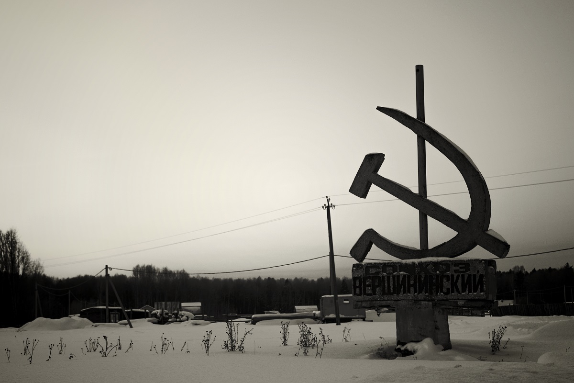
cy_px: 192
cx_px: 287
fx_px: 837
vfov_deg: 25.8
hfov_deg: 37.9
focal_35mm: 52
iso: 100
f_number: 2.8
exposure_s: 1/50
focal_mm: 35
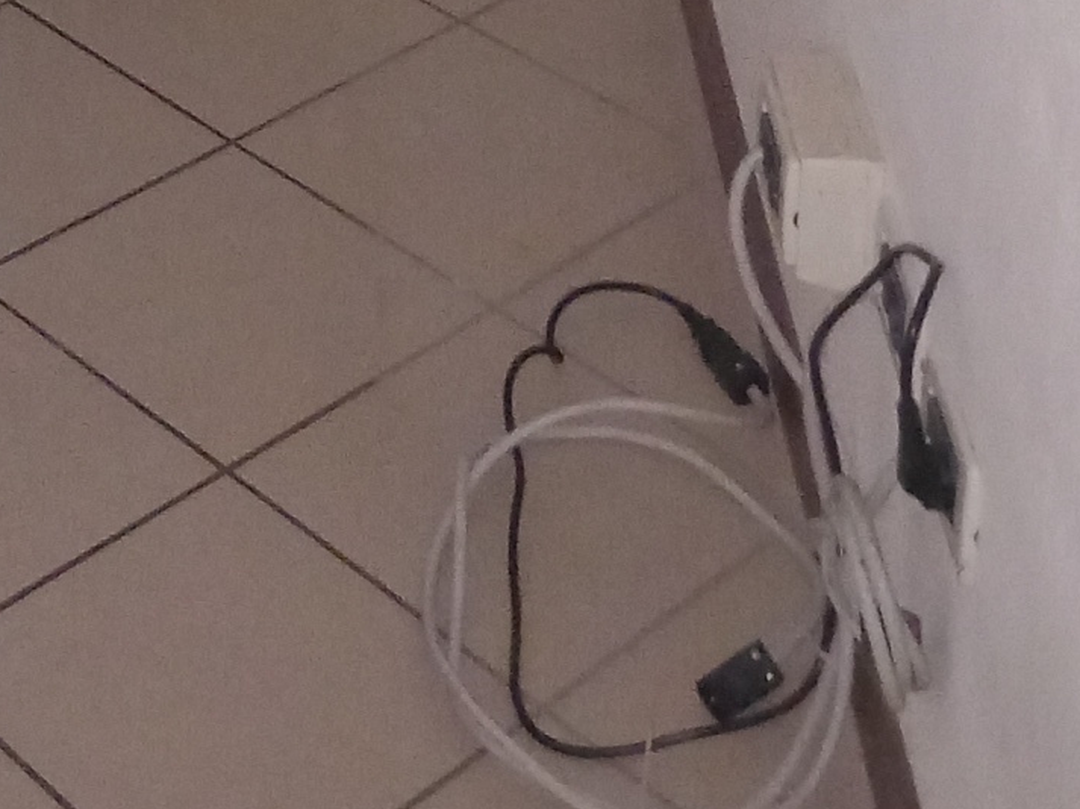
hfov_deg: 19.4
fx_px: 3025
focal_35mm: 97
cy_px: -1003
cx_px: -114
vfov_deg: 12.6
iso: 800
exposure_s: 1/20
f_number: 1.8
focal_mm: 4
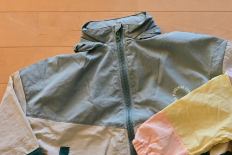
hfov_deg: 31.3
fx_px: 384
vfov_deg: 22.7
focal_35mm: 60
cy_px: 105
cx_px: 229
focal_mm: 19.5
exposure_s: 1/160
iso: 800
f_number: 6.3
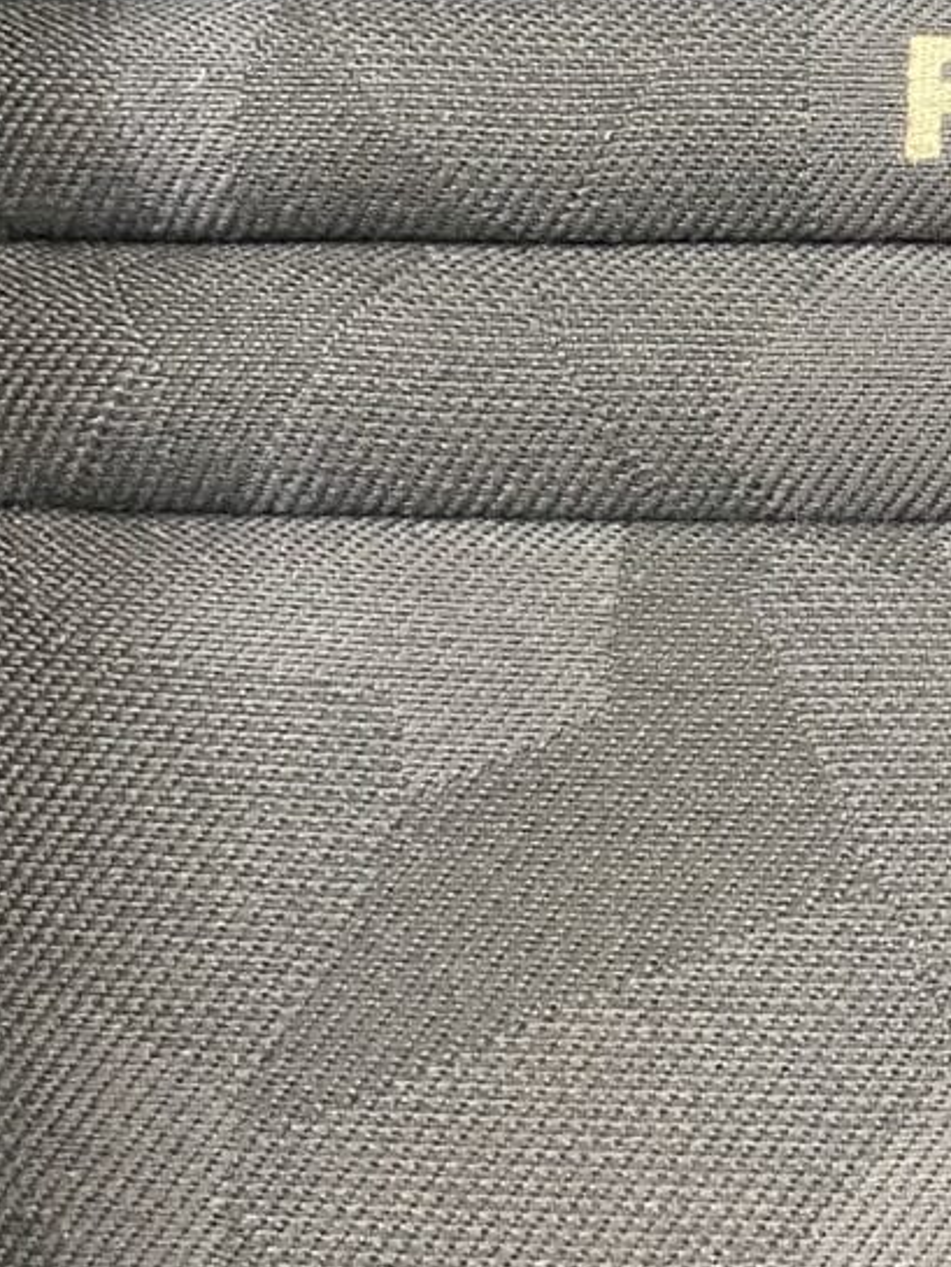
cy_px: 145
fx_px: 2563
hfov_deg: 19.3
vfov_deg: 26.9
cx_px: 1265
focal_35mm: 70
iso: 640
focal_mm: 4.25
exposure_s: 1/33
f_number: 1.8
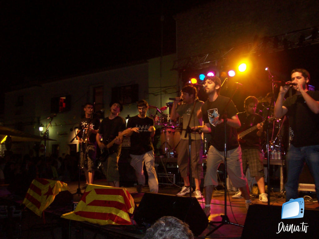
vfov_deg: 39.6
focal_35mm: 36
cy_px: 120
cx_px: 160
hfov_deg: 51.4
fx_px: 332
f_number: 2.7
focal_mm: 6
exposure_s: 1/64
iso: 200
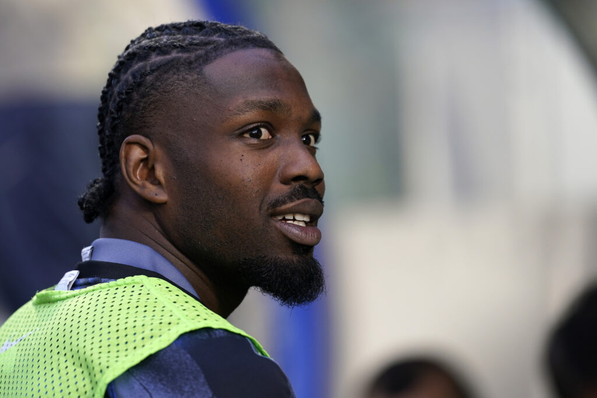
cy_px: 199
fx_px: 4975
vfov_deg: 4.6
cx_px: 298
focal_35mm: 300
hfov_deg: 6.9
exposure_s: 1/320
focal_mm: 300
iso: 800
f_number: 2.8
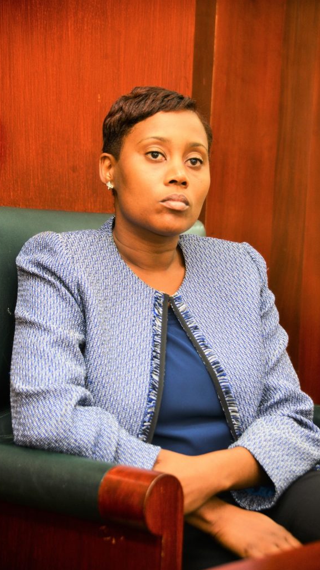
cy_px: 285
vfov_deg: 20.8
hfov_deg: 11.8
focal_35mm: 103
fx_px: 1554
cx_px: 167
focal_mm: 98
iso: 640
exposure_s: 1/60
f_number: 5.3
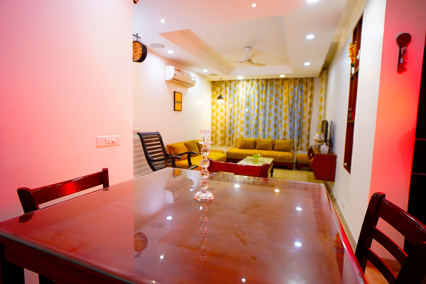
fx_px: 213
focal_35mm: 18
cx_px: 213
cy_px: 142
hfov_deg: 90.0
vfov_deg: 67.4
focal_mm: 18
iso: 1250
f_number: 2.8
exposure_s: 1/125
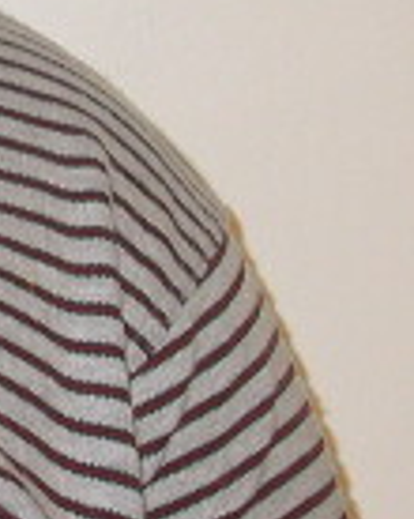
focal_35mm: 290
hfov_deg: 5.1
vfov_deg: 6.6
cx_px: -745
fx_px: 4451
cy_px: -105
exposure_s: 1/60.3
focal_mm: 13.3
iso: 100
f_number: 3.2
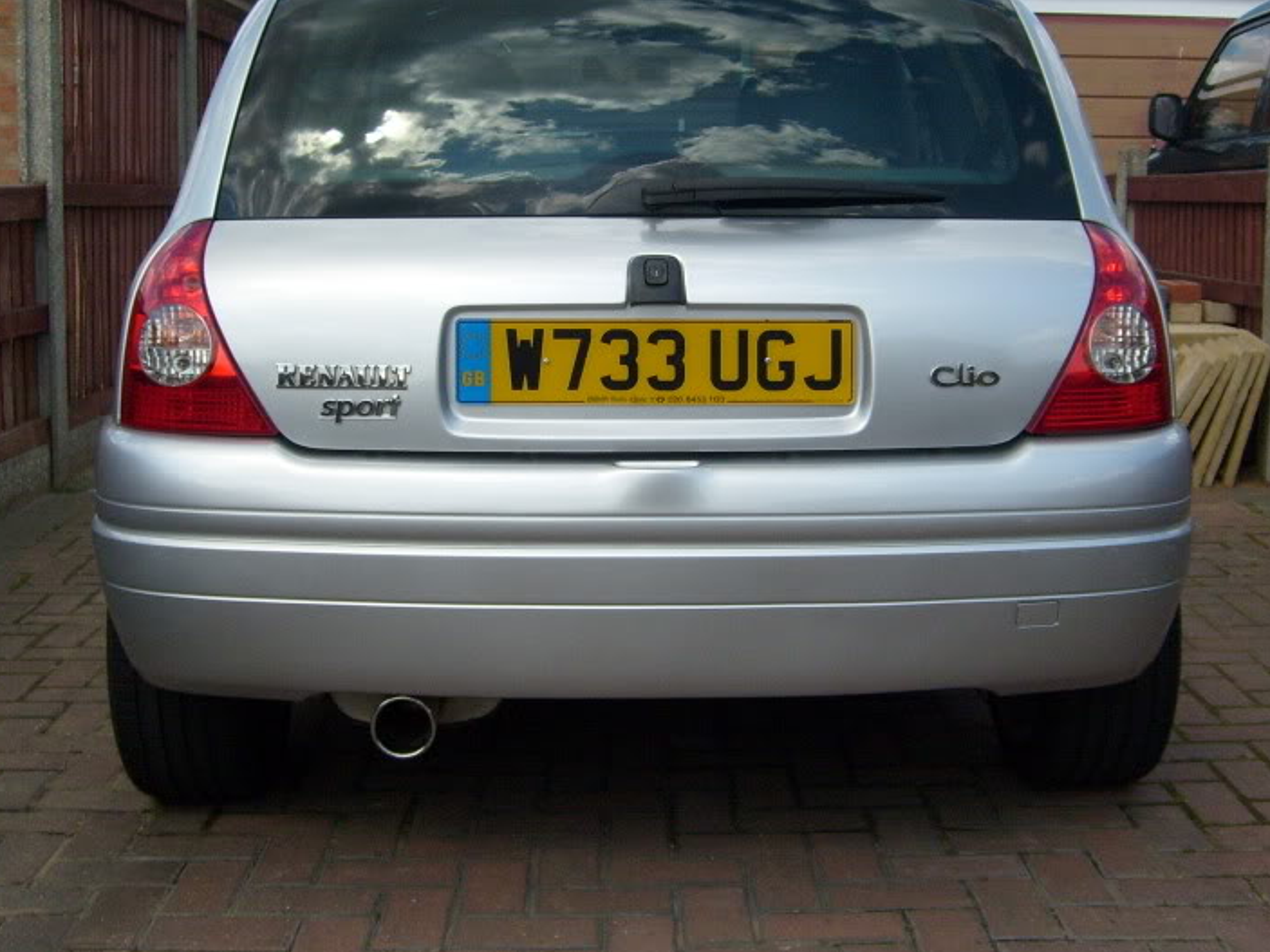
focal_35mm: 51
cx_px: 670
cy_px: 401
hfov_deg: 37.5
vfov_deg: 28.5
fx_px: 1871
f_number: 7.1
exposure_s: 1/250
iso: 80
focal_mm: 5.8
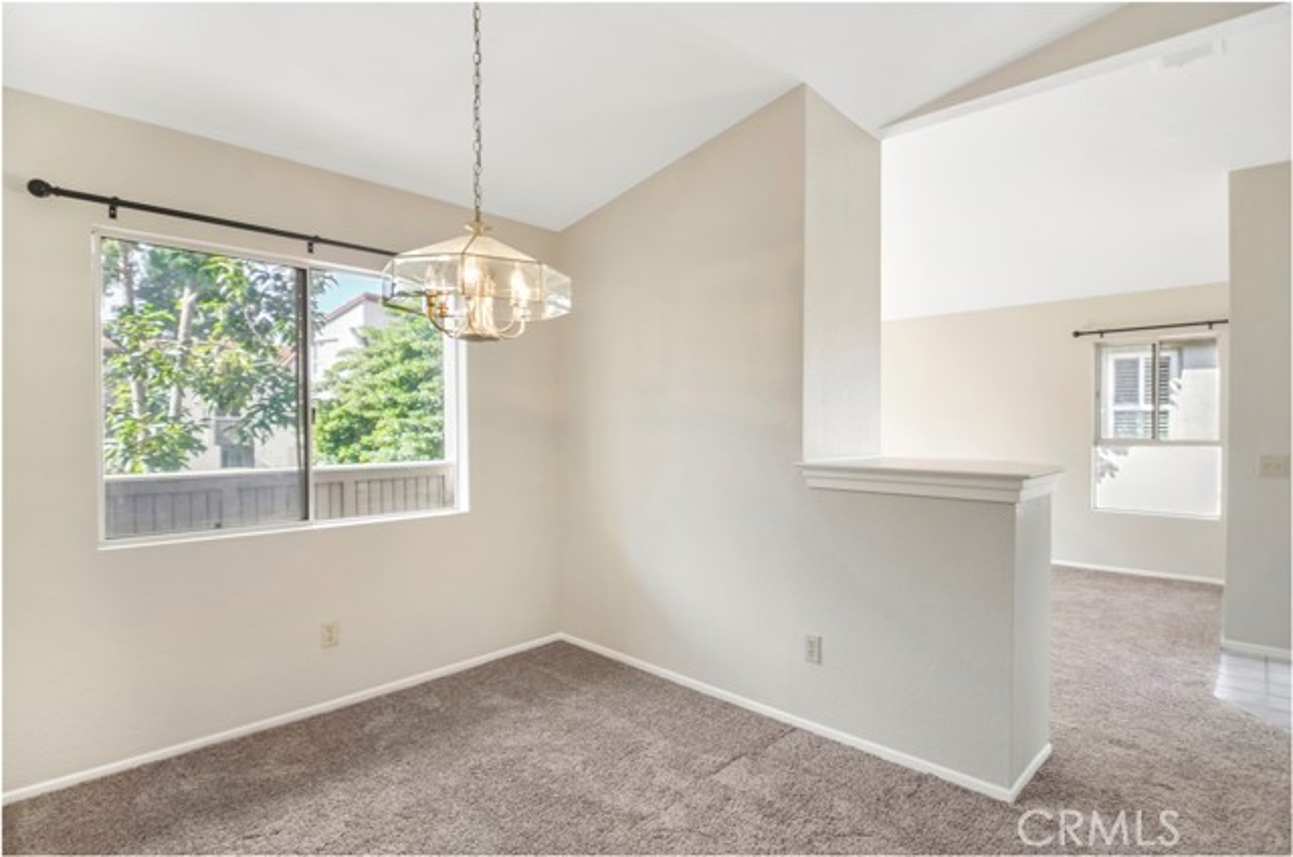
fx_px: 591
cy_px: 428
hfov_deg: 95.1
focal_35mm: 16
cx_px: 646
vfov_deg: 71.8
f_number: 2.8
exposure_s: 1/40
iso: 100
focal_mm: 11
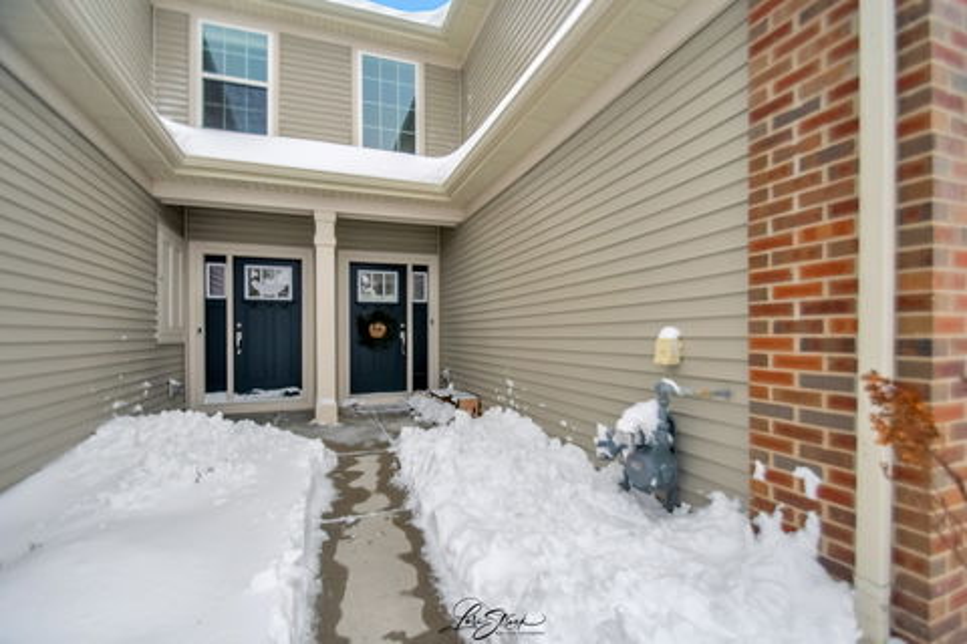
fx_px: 403
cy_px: 322
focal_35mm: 15
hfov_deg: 100.4
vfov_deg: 77.3
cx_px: 484
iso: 400
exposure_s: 1/8000
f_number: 8
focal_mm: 10
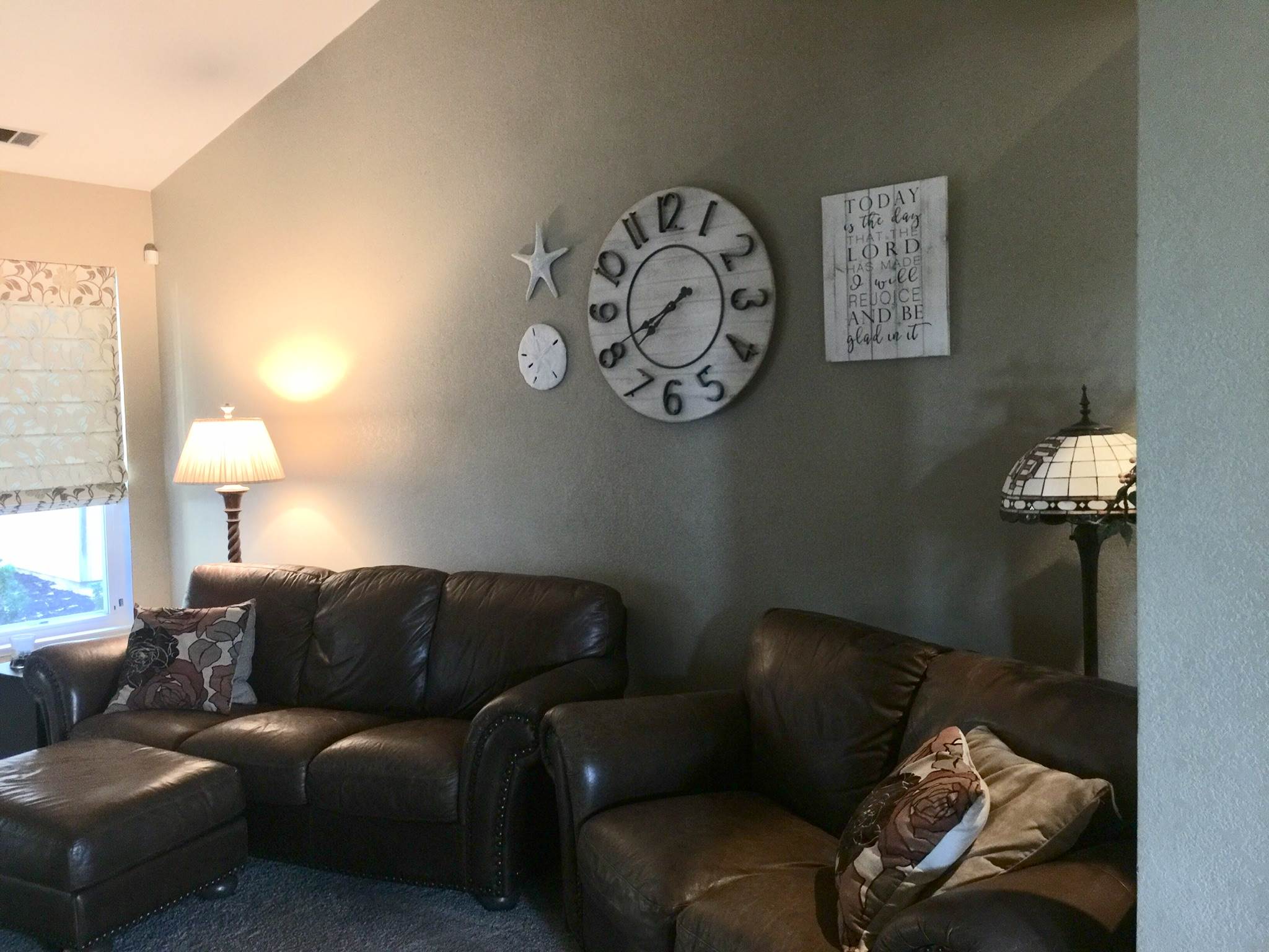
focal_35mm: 29
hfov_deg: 61.7
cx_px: 634
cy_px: 476
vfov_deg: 48.2
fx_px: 1063
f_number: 2.2
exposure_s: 1/4
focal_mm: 4.15
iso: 80
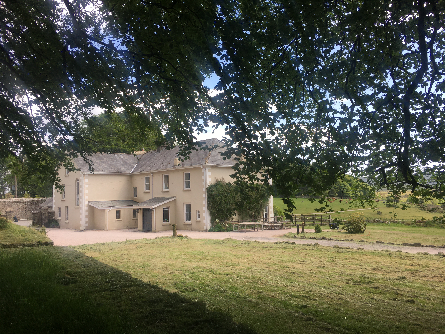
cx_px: 222
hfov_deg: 61.7
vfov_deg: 48.2
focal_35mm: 29
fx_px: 373
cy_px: 167
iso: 25
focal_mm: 4.15
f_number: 2.2
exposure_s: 1/587
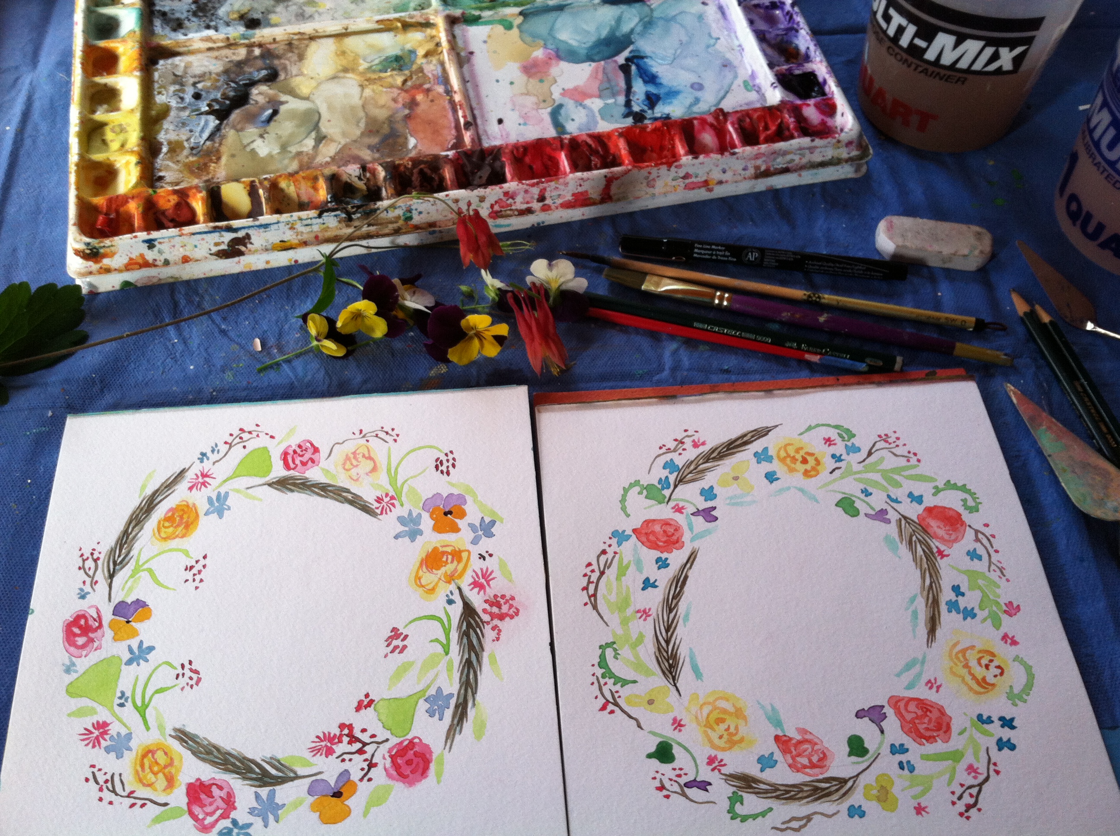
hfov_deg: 52.7
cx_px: 560
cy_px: 418
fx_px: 1131
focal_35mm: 35
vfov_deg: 40.6
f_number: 2.8
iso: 80
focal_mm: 3.85
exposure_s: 1/40
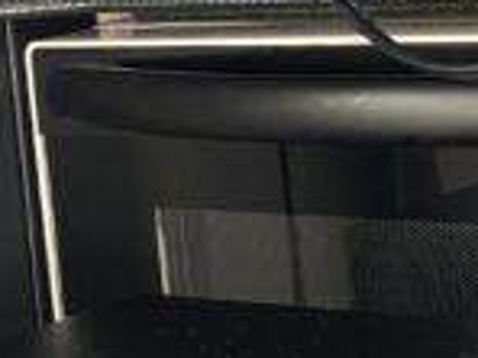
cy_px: -145
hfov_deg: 11.0
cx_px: 226
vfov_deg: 8.1
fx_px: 2486
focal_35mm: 180
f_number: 1.6
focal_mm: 5.96
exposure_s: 1/52
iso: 200
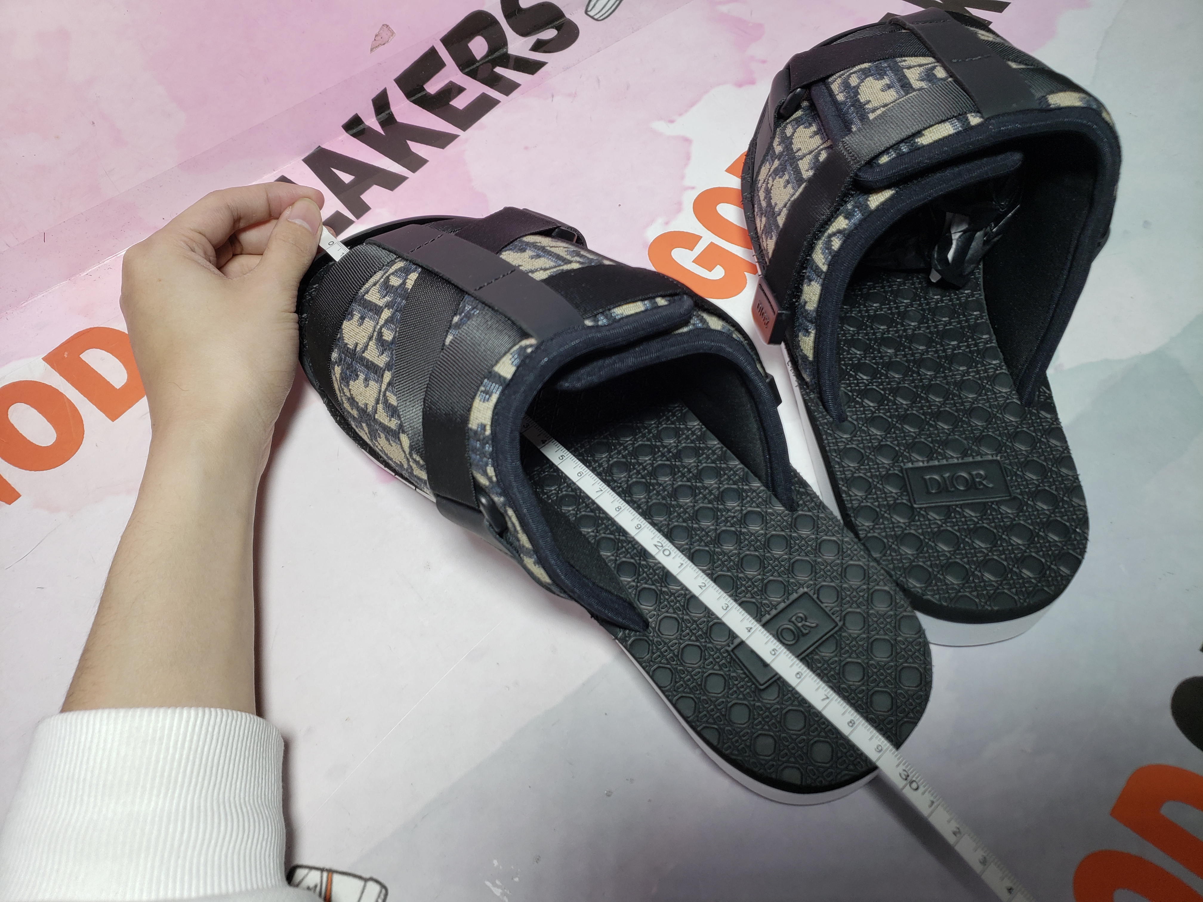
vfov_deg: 53.1
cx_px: 602
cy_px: 451
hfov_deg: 67.3
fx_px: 904
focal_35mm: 26
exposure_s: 1/417
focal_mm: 4.3
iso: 50
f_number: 1.5
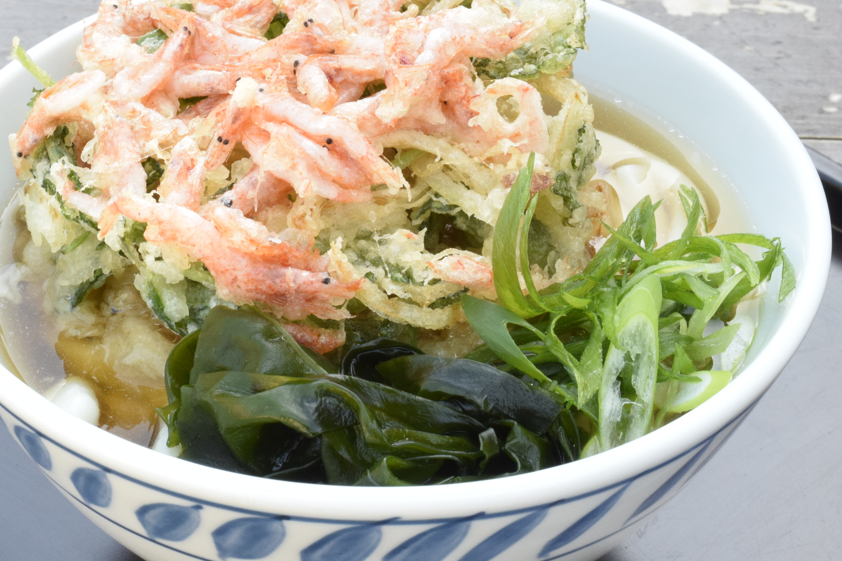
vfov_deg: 15.7
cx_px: 395
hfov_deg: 23.4
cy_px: 314
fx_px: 2035
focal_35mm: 87
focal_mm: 36
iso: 1600
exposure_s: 1/40
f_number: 20
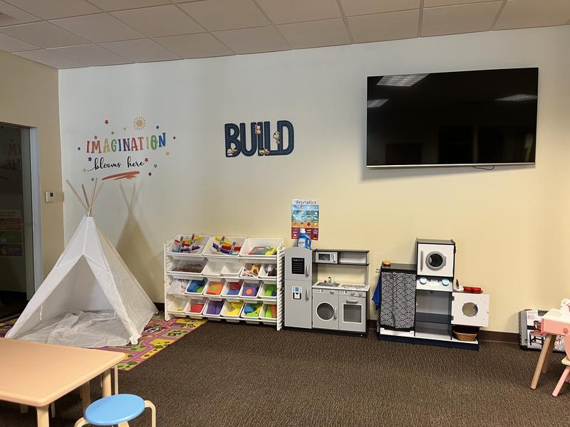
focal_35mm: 26
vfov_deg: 53.1
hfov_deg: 67.3
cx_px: 285
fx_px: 428
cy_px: 214
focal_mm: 5.1
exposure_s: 1/60
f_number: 1.6
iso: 160
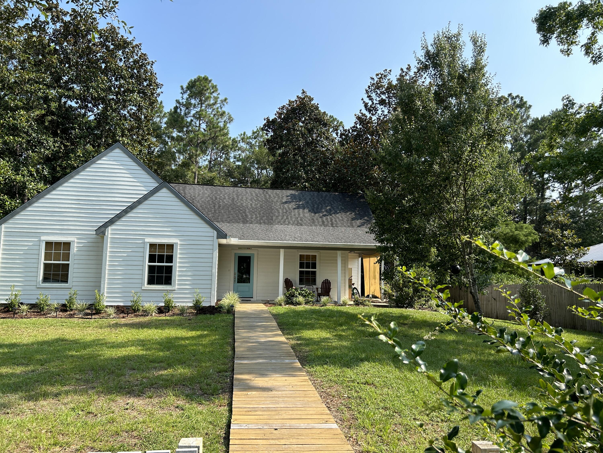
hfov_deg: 67.3
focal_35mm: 26
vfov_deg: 53.1
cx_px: 302
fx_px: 453
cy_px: 226
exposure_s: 1/1934
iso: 50
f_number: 1.5
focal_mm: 5.7
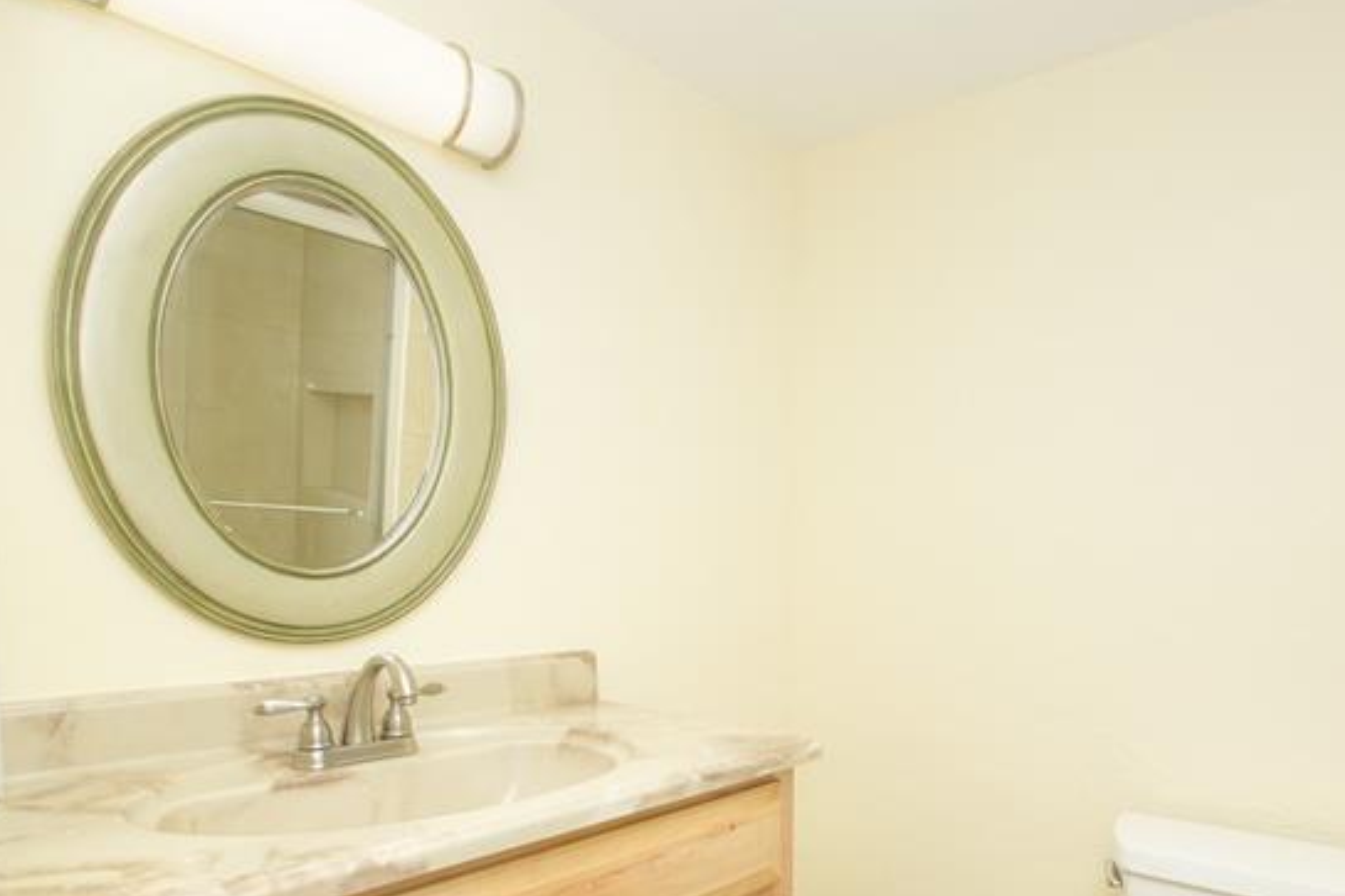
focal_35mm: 22
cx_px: 896
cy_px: 611
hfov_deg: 76.1
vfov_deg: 55.8
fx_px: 822
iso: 400
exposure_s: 1/125
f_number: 8
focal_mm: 10
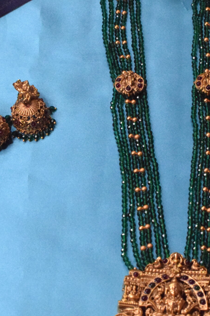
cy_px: 152
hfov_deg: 13.6
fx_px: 883
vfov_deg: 20.2
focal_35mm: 101
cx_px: 120
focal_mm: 36
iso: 10000
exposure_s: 1/80
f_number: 11
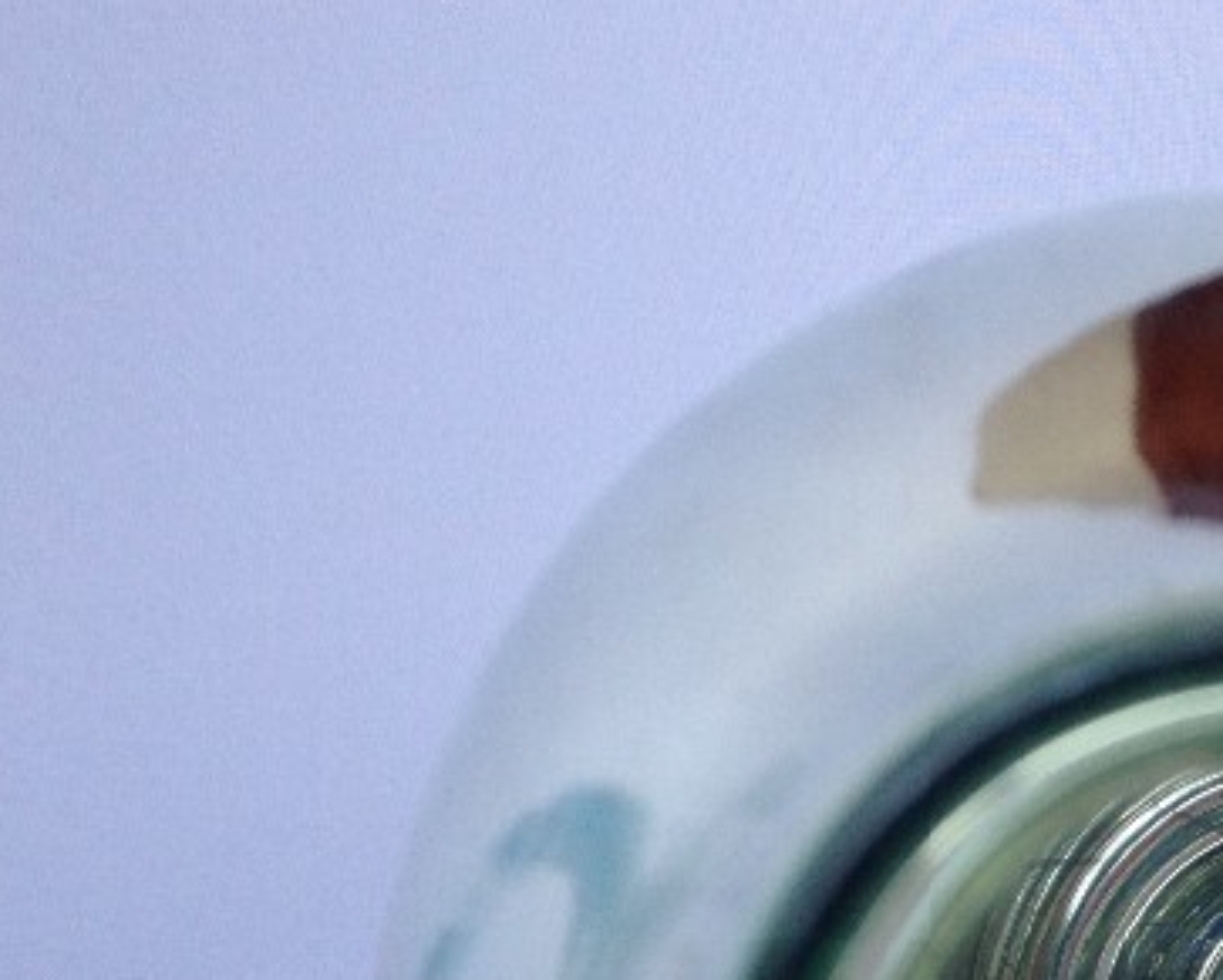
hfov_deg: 19.0
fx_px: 3405
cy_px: 1148
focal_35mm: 94
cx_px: 1560
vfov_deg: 15.8
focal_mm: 4.28
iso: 50
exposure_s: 1/60
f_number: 2.4
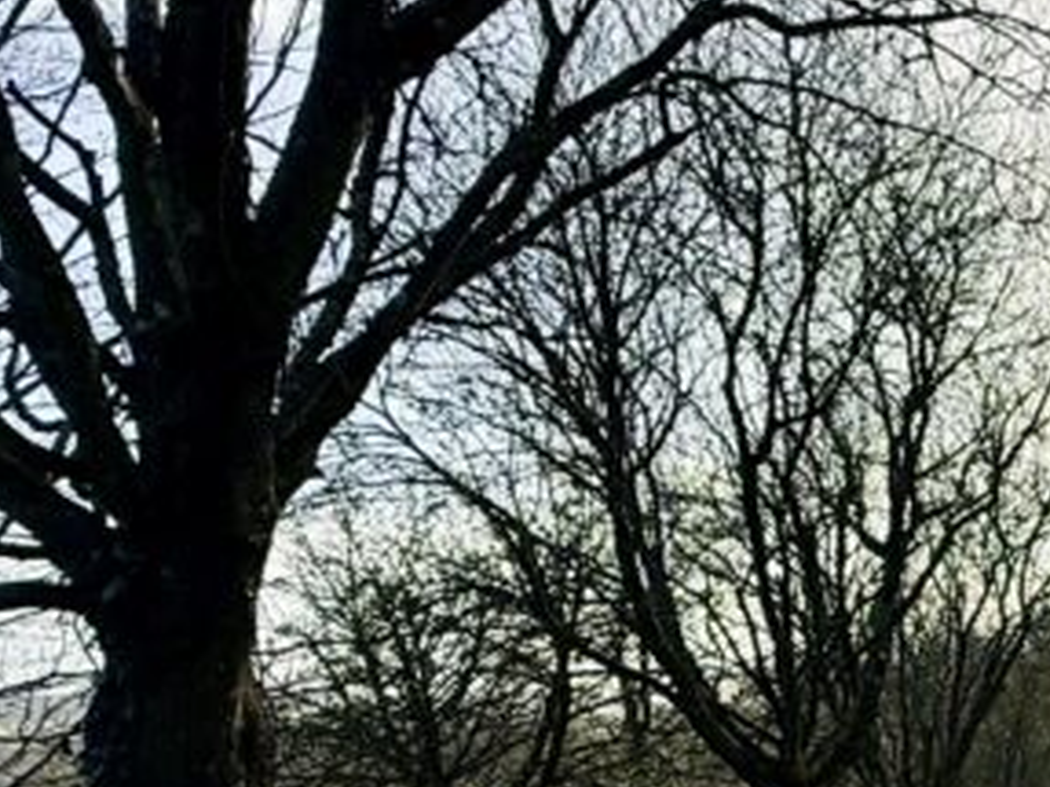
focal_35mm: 50
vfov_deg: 28.6
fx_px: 1516
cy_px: 604
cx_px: 1273
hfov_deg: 31.6
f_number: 2.2
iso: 64
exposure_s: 1/2410
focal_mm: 2.22
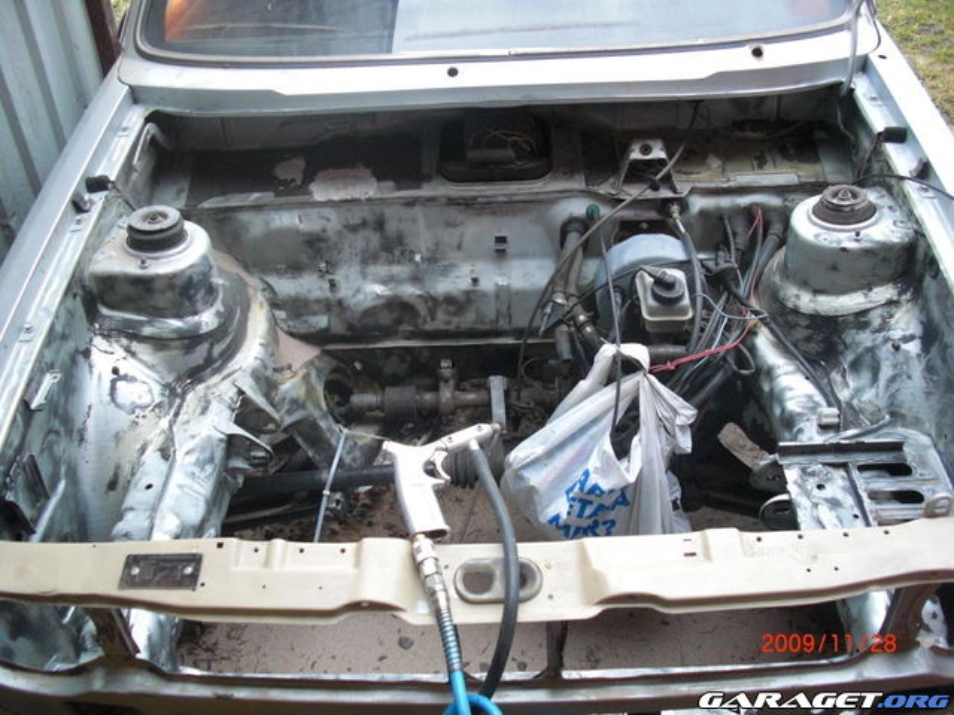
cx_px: 477
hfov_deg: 51.4
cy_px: 358
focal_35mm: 36
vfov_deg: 39.7
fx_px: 992
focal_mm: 6.3
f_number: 2.8
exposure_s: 1/80
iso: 400
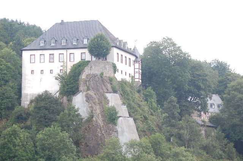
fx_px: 829
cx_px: 122
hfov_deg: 16.7
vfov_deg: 11.1
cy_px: 80
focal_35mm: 123
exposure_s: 1/80
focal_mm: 82
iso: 400
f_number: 9
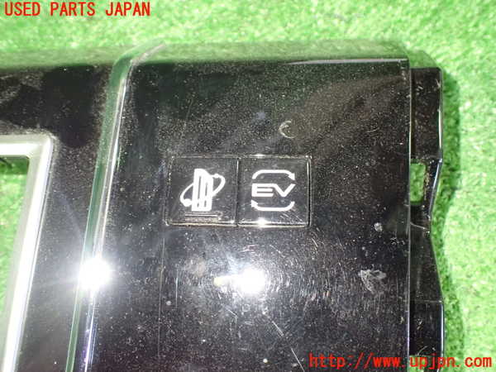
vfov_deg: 46.8
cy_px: 186
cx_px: 248
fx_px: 430
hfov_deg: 60.0
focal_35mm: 30
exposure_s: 1/30
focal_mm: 5.4
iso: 1600
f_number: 2.3
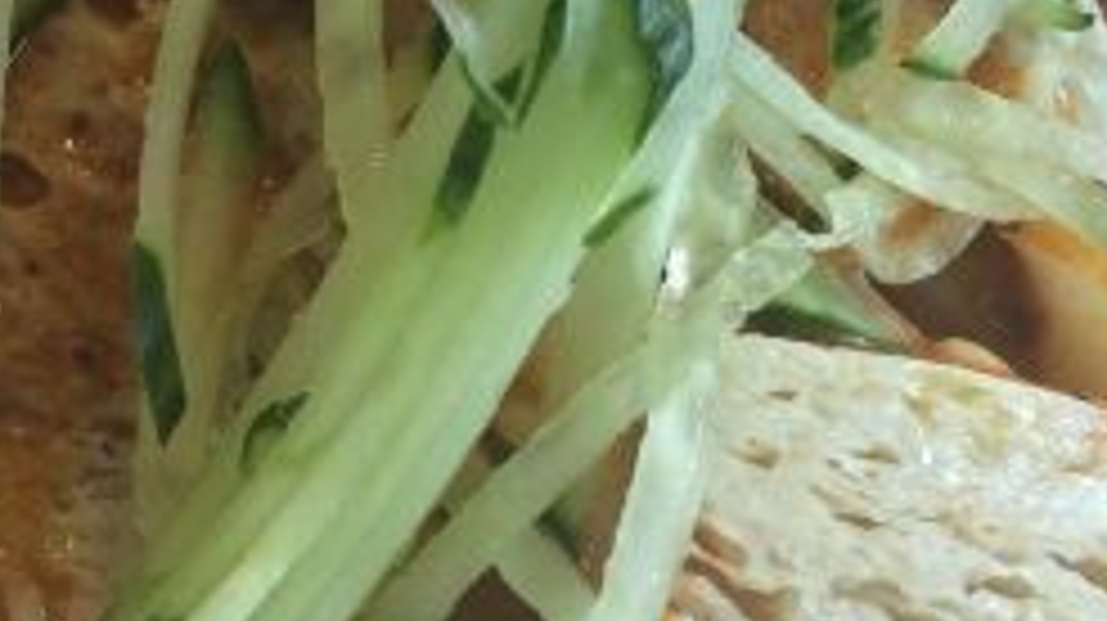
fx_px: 2640
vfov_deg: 13.4
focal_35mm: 90
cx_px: 423
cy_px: 133
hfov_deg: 23.6
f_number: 2.2
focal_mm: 4.15
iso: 40
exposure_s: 1/50
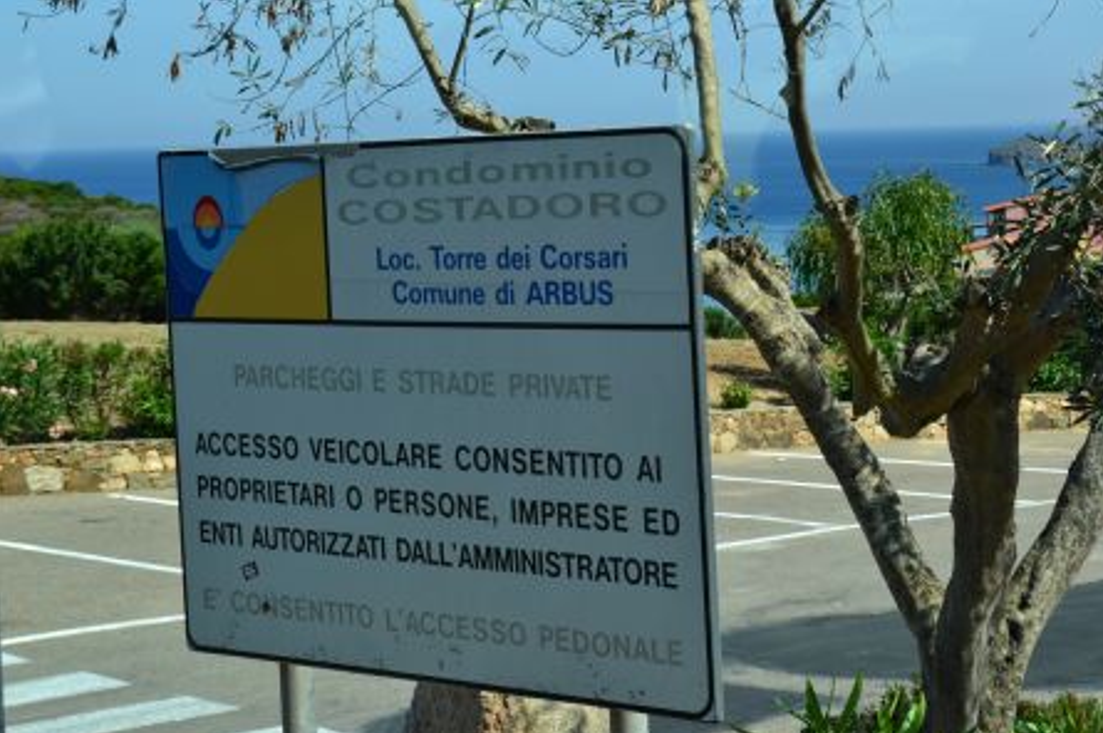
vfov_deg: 16.3
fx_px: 2557
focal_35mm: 84
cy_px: 369
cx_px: 555
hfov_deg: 24.3
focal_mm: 55
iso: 400
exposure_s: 1/320
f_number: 10
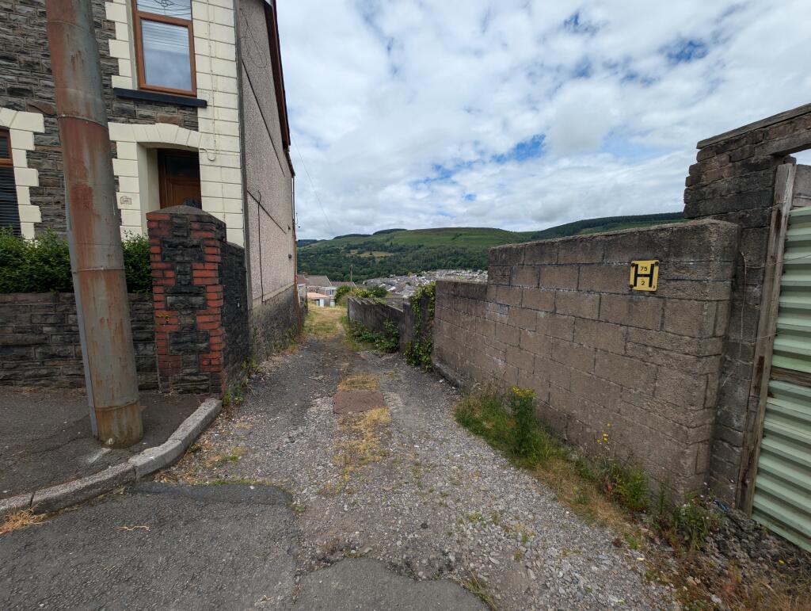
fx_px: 282
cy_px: 306
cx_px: 406
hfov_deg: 110.5
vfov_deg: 94.6
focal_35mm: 12
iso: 39
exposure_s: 1/2053
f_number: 1.95
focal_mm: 2.23
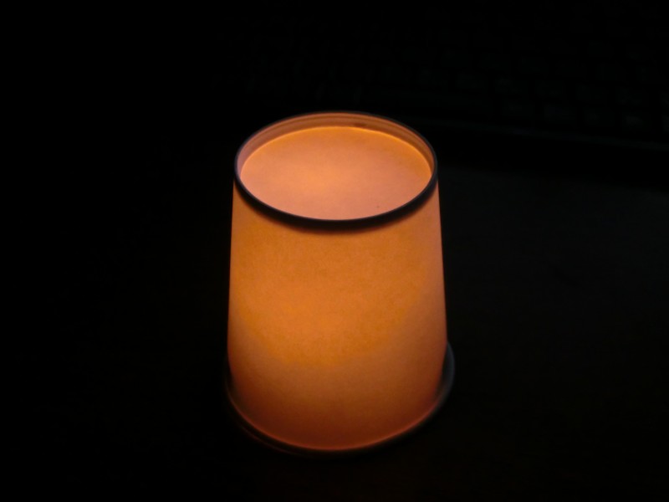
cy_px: 251
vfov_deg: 34.3
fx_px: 812
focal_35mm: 42
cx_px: 334
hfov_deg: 44.8
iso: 800
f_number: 4
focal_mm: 7.38
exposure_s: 1/40
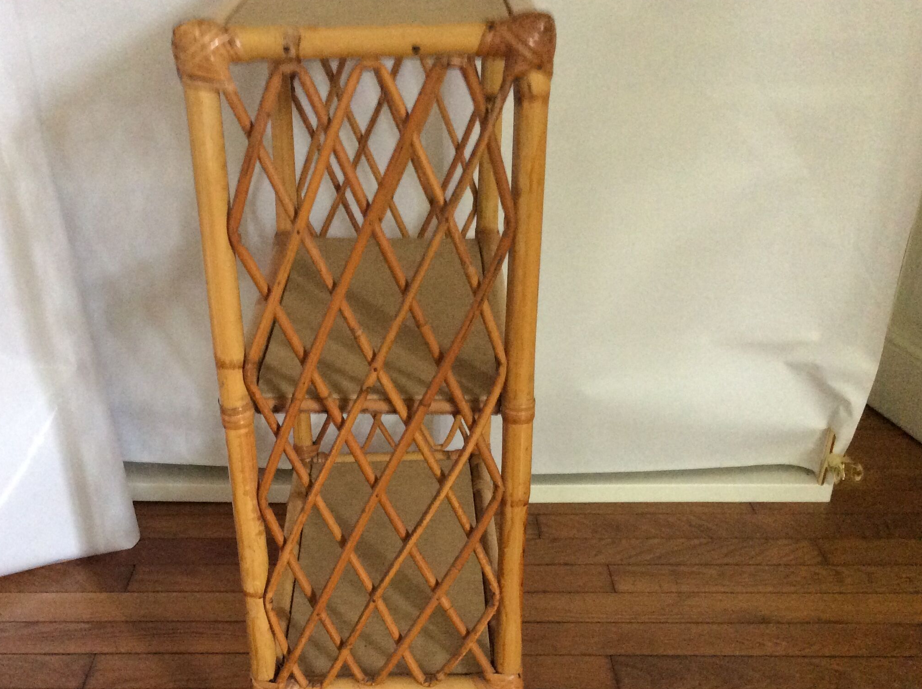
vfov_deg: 34.8
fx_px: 1090
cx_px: 384
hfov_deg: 45.7
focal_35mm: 41
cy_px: 436
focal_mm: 3.3
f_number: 2.4
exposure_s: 1/25
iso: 250
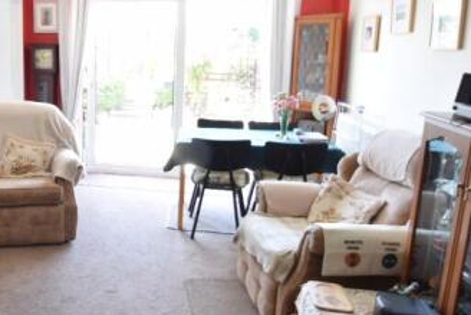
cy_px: 130
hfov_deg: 51.3
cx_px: 88
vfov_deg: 38.3
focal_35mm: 34
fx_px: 452
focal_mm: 11.5
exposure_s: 1/2.5
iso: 100
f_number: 7.1
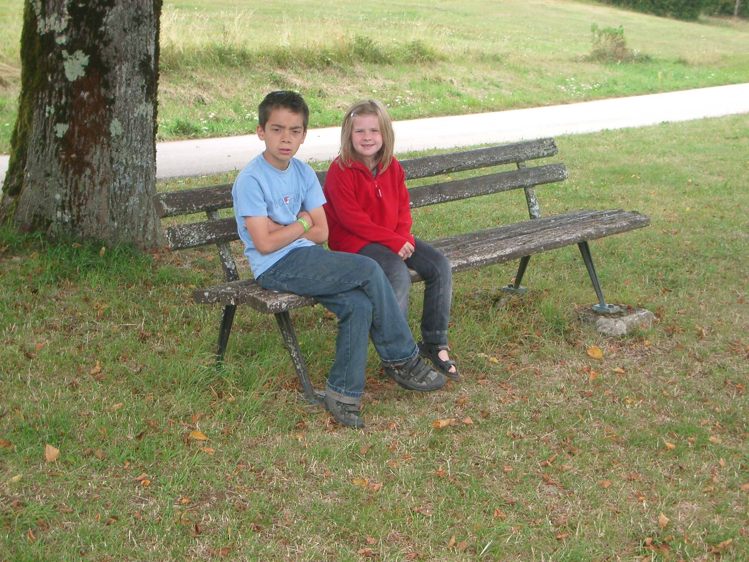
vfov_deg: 23.7
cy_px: 281
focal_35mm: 62
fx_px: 1342
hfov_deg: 31.2
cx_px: 374
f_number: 3.5
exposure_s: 1/125
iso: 80
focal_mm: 10.2
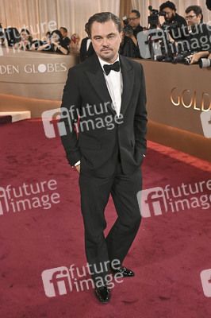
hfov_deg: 31.8
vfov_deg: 46.4
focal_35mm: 42
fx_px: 370
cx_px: 106
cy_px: 159
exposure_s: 1/320
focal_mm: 42
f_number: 5.6
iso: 2500
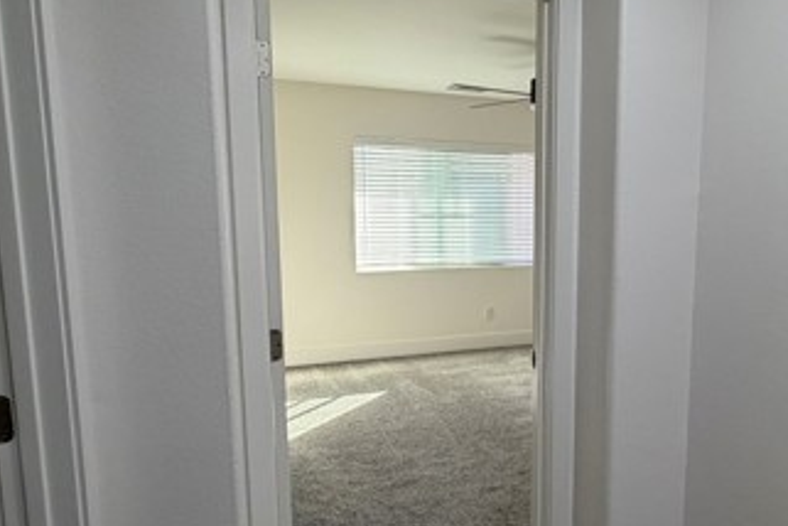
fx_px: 635
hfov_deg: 61.9
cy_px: 290
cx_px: 533
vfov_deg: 44.9
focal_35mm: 29
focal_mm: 2.22
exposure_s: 1/120
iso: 160
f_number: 2.2
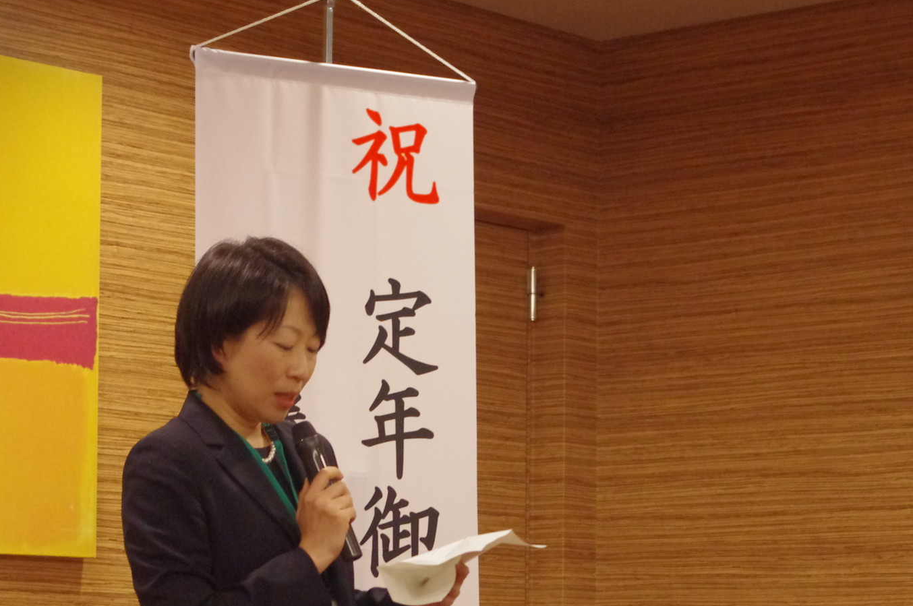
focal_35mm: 114
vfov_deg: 11.9
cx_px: 421
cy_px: 480
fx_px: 2887
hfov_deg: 18.0
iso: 2000
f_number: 4.5
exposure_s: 1/40
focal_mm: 40
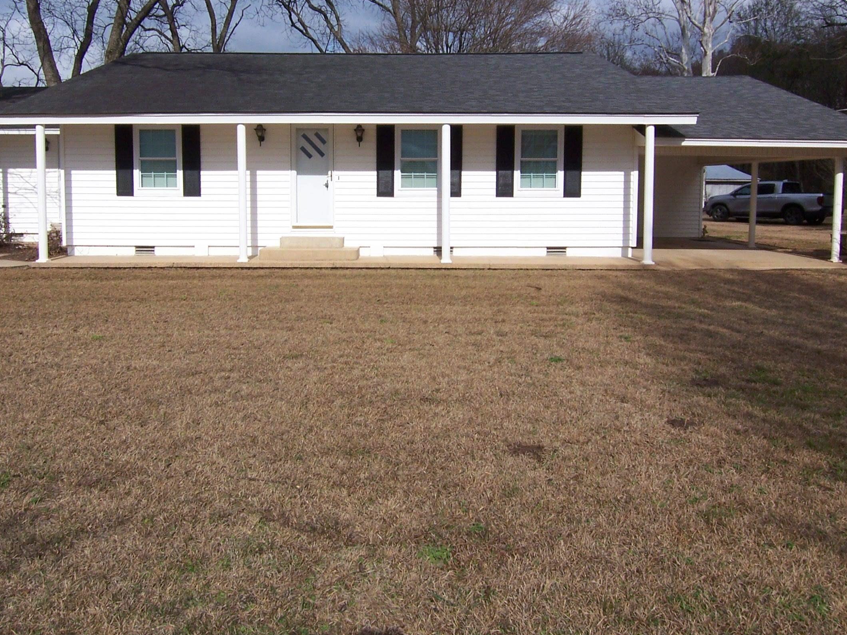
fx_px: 685
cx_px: 393
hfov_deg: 63.4
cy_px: 252
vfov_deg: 49.4
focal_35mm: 28
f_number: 5.6
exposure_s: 1/320
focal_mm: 3.8
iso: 64
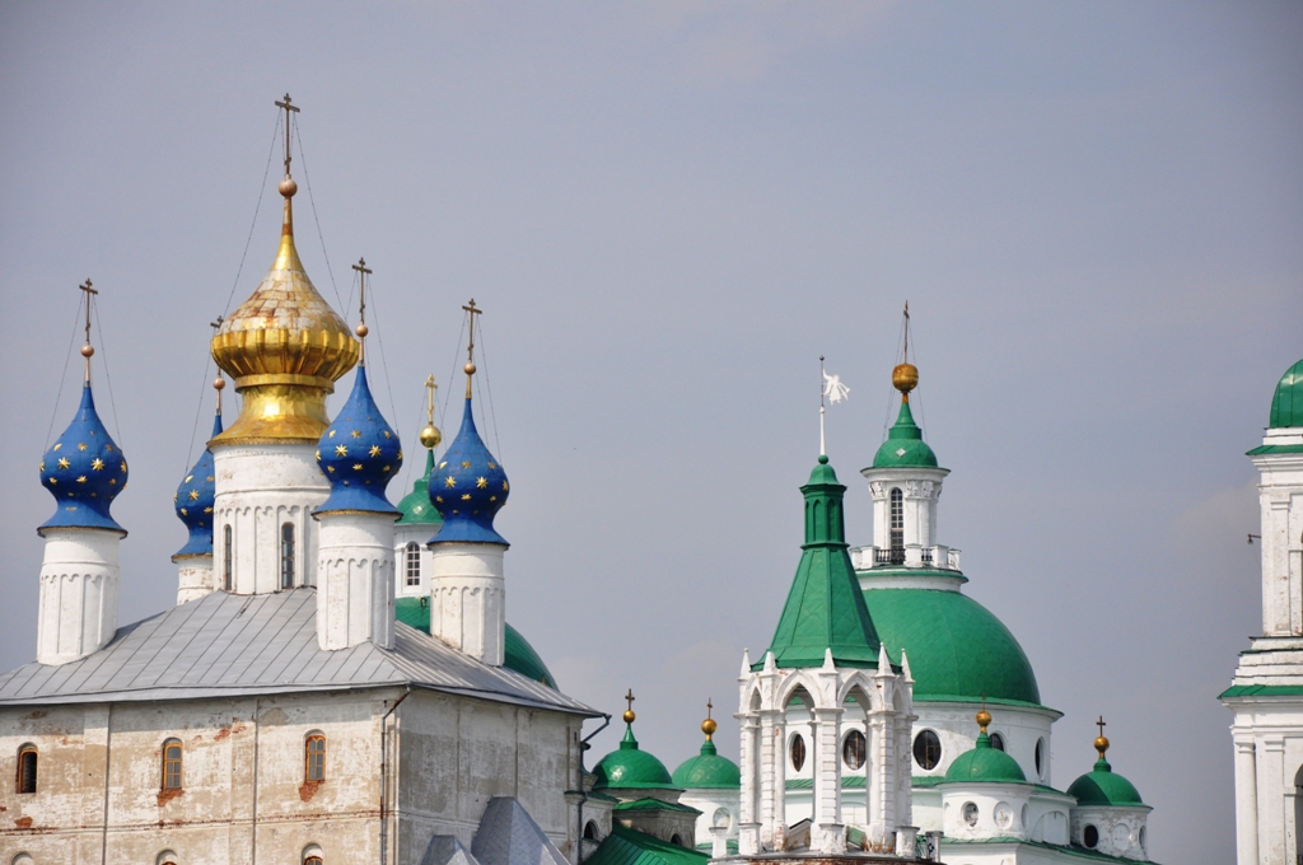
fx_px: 5693
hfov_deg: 13.1
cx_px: 652
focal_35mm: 158
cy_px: 432
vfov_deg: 8.7
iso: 400
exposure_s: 1/2000
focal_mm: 105
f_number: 8
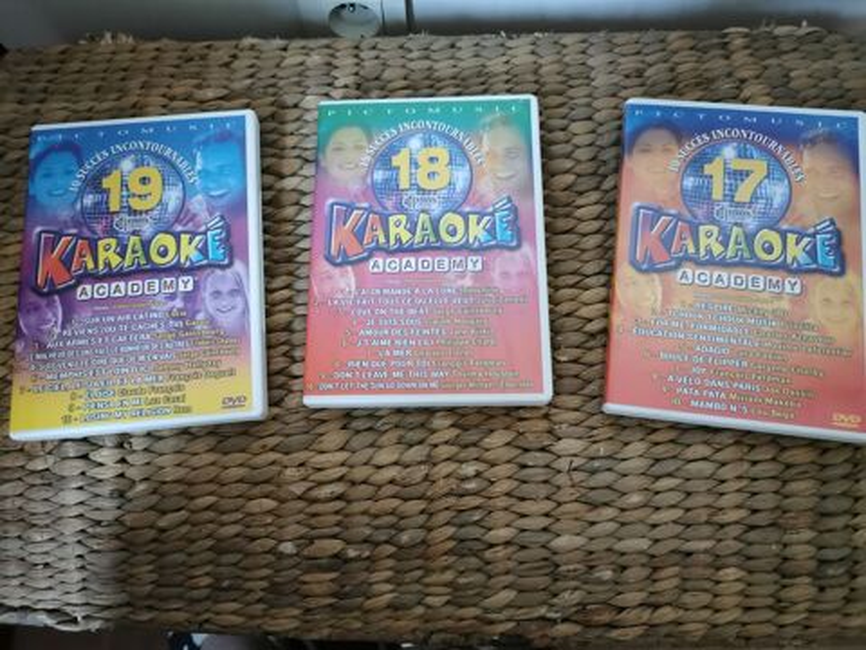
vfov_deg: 51.4
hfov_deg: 65.3
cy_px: 325
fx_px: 675
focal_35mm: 27
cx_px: 433
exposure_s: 1/20
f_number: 1.8
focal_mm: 5.58
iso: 1250
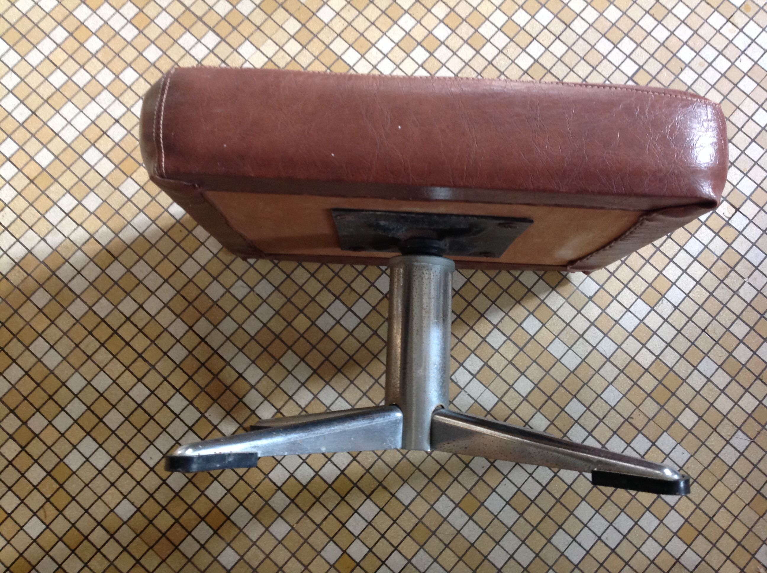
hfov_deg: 52.7
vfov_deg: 40.6
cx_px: 384
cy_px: 286
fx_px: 774
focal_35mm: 35
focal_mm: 4.28
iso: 125
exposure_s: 1/15
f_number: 2.4
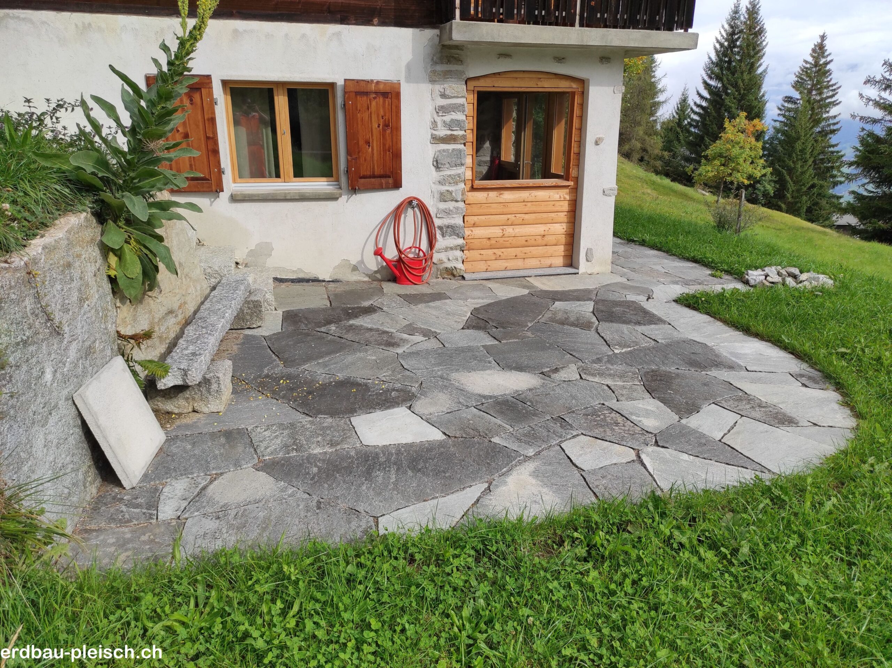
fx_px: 644
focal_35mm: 25
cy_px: 334
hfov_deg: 69.4
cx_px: 446
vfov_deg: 54.8
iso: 100
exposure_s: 1/1111
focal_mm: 5.43
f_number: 1.89
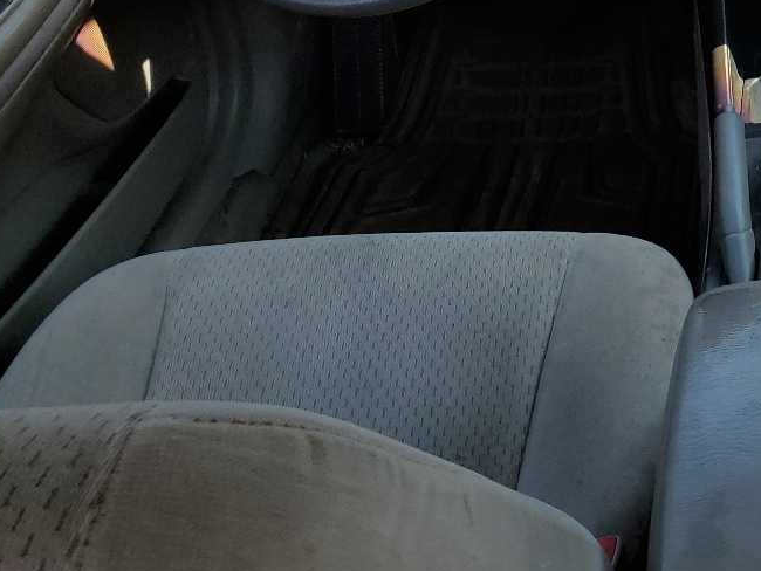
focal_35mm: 64
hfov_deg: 27.5
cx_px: 848
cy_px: -50
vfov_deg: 21.8
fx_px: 1407
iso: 50
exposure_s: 1/769
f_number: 1.5
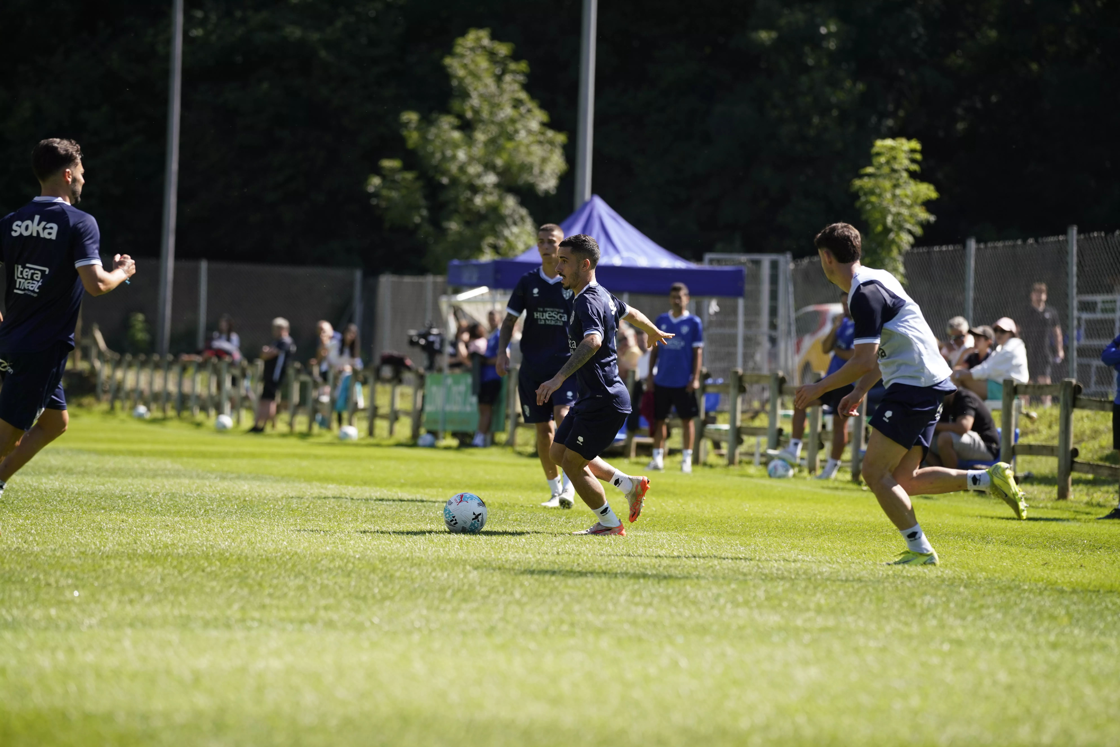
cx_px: 560
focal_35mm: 200
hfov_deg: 10.3
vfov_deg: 6.9
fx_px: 6223
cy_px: 374
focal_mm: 200
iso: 320
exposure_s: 1/1250
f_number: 4
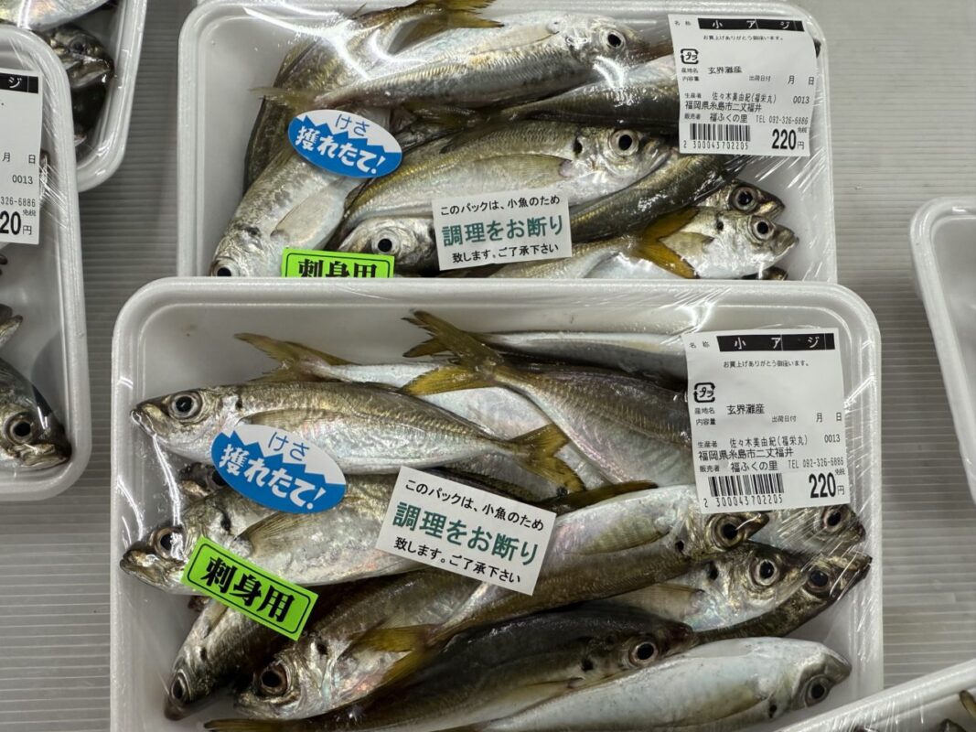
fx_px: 677
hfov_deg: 71.6
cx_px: 488
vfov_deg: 56.8
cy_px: 366
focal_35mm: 24
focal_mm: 2.22
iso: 160
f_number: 2.2
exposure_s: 1/120
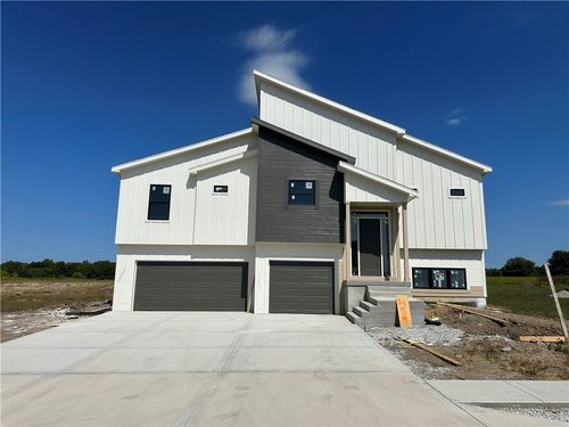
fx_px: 394
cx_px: 284
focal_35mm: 24
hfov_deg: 71.6
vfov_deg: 56.8
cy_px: 214
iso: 80
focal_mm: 6.86
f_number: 1.78
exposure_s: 1/10753
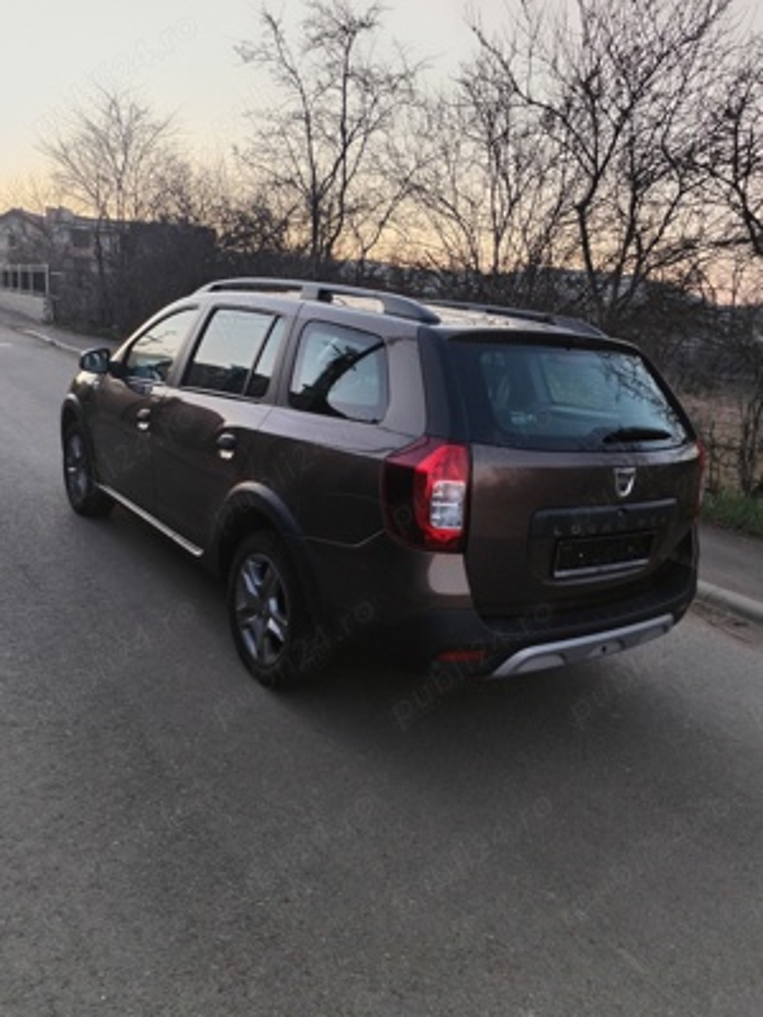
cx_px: 382
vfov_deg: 61.7
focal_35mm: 29
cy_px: 508
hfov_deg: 48.2
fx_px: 852
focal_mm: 4.75
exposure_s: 1/60
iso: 117
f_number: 1.8
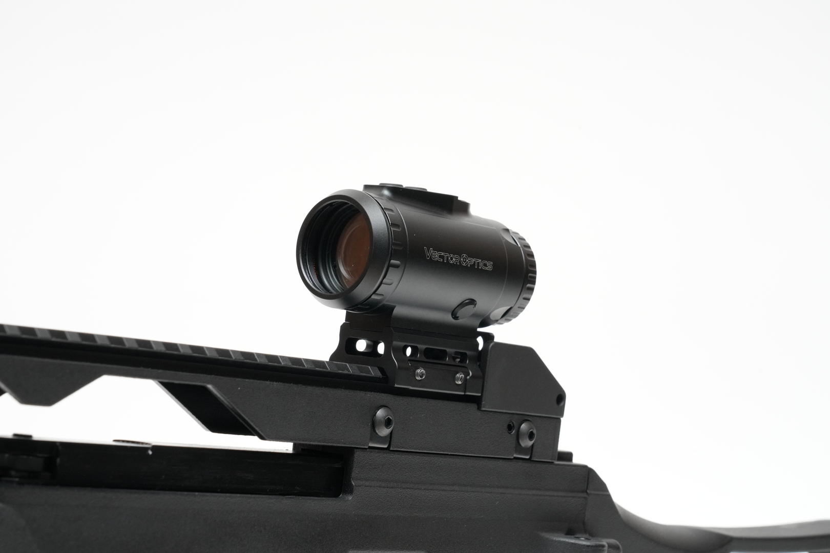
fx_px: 1960
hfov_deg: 23.9
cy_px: 276
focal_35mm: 85
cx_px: 415
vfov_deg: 16.1
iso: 2500
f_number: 16
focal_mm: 85
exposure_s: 1/60
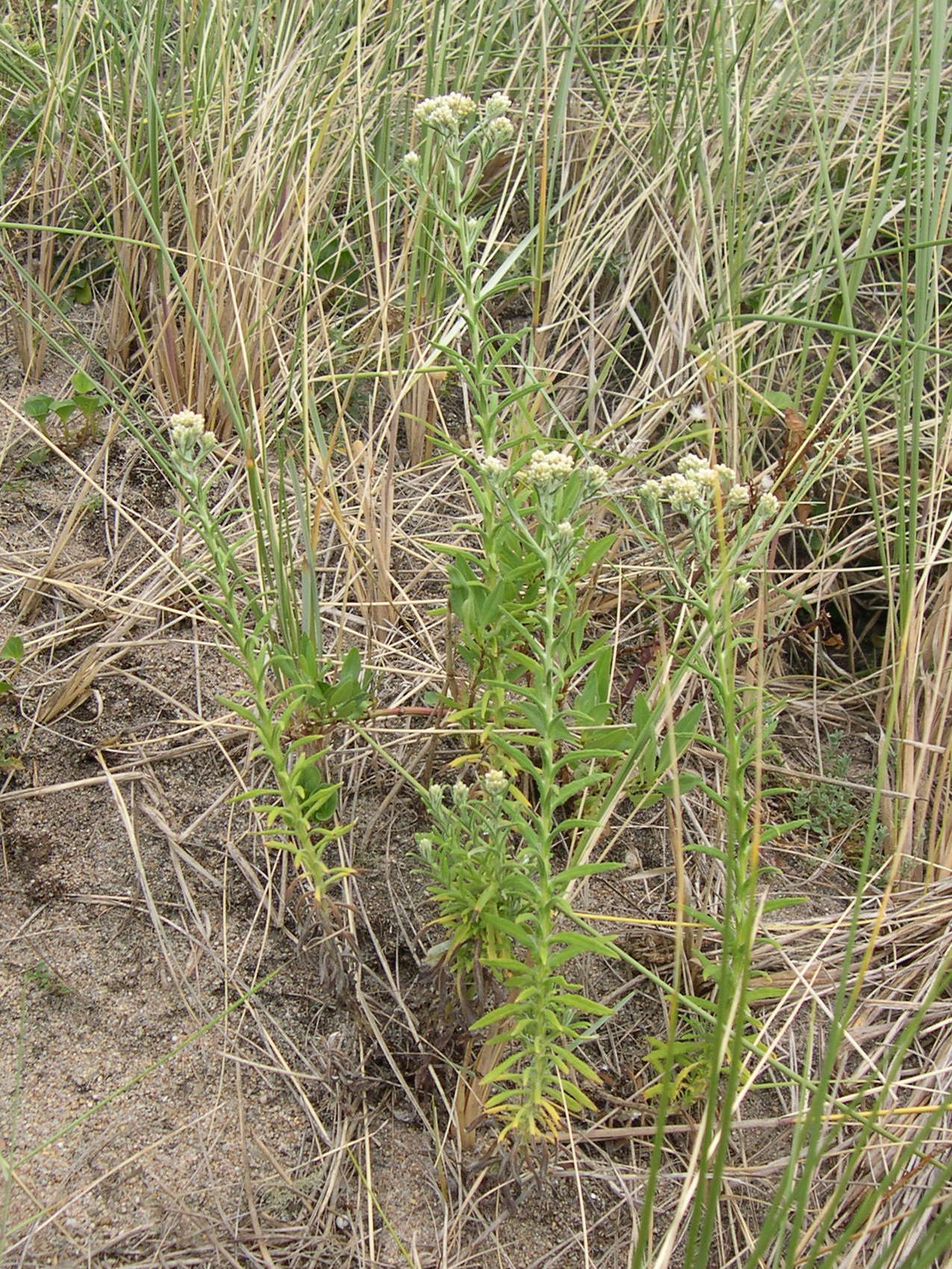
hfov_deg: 37.7
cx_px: 476
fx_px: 1393
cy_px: 634
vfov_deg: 49.0
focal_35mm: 38
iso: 100
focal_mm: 8
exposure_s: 1/377
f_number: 2.8
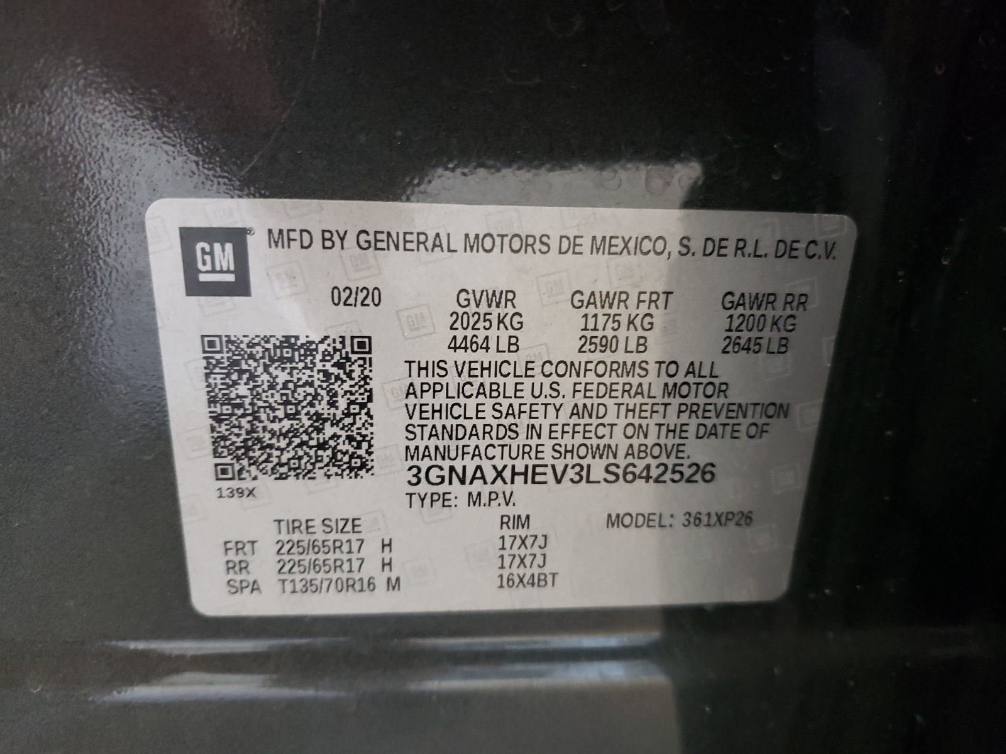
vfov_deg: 53.1
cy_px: 377
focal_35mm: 26
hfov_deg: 67.3
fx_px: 756
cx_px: 503
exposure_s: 1/40
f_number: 1.5
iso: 295
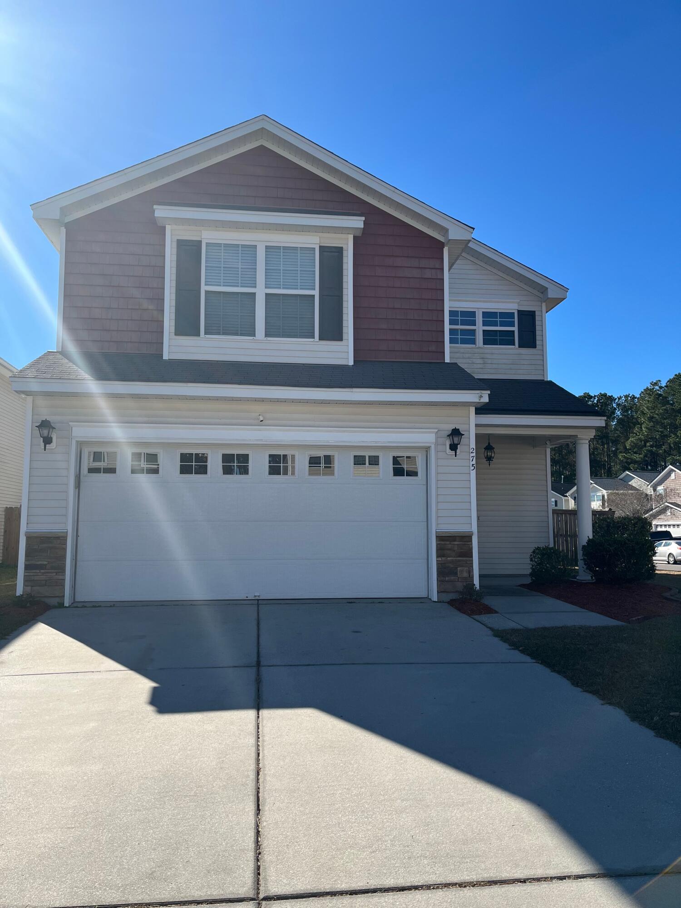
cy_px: 454
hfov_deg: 53.1
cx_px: 340
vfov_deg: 67.3
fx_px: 682
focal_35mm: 26
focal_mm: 5.1
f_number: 1.6
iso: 50
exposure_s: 1/3049
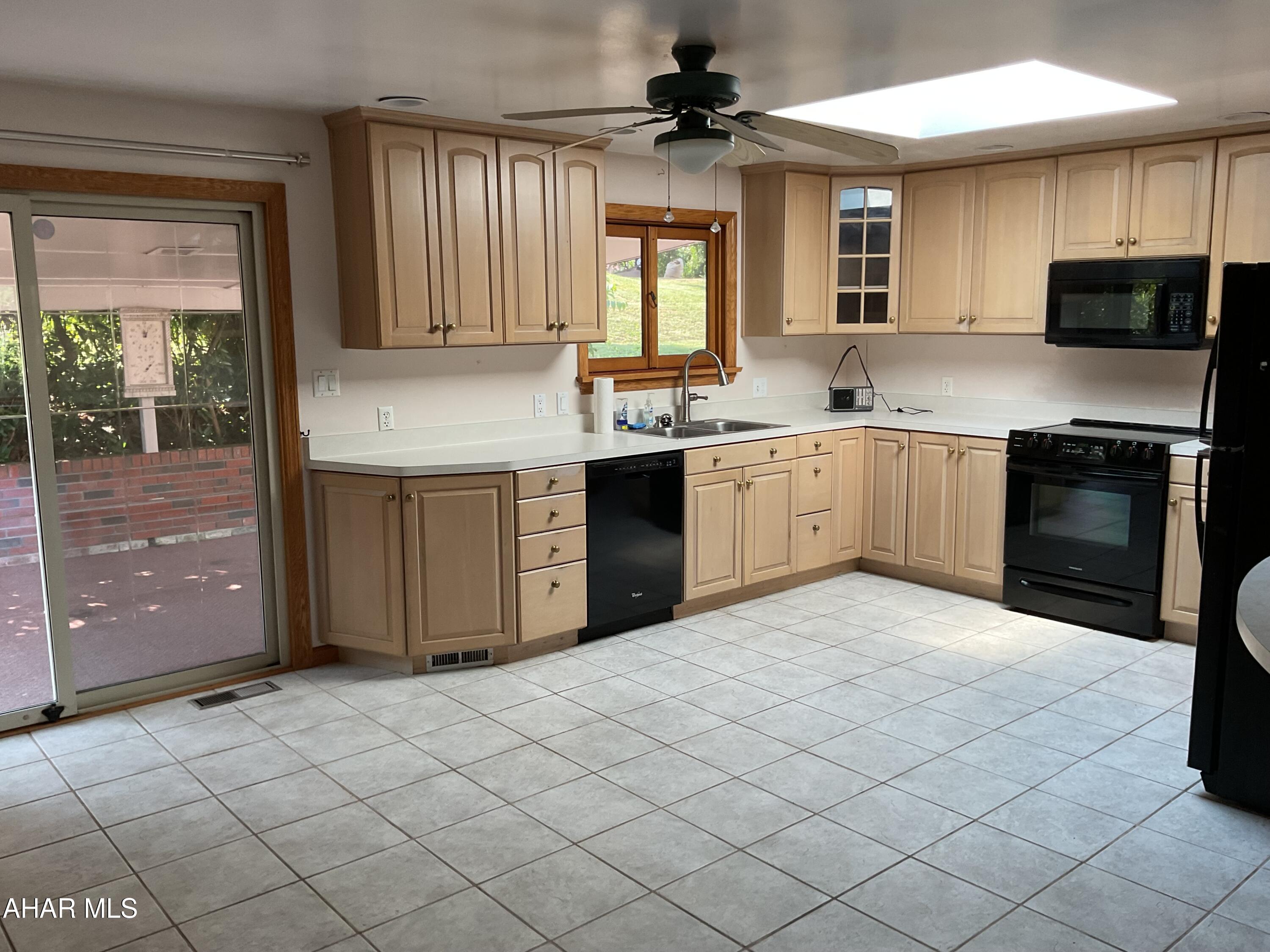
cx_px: 635
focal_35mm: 29
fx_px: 1064
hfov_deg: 61.7
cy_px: 476
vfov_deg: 48.2
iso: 50
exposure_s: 1/120
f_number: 1.8
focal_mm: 3
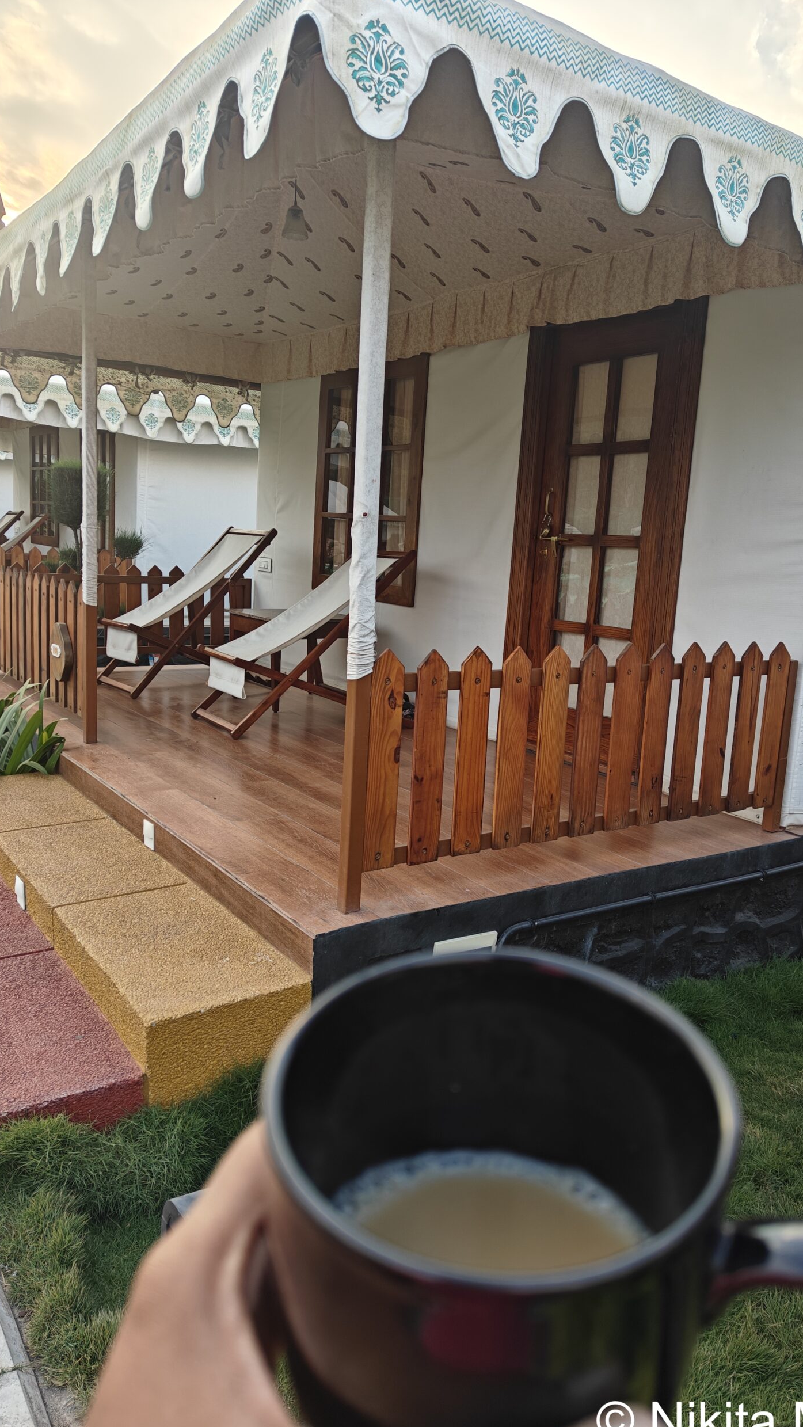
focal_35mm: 27
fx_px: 1022
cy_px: 722
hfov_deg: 42.8
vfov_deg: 69.9
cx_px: 462
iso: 50
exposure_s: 1/528
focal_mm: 5.59
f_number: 1.8
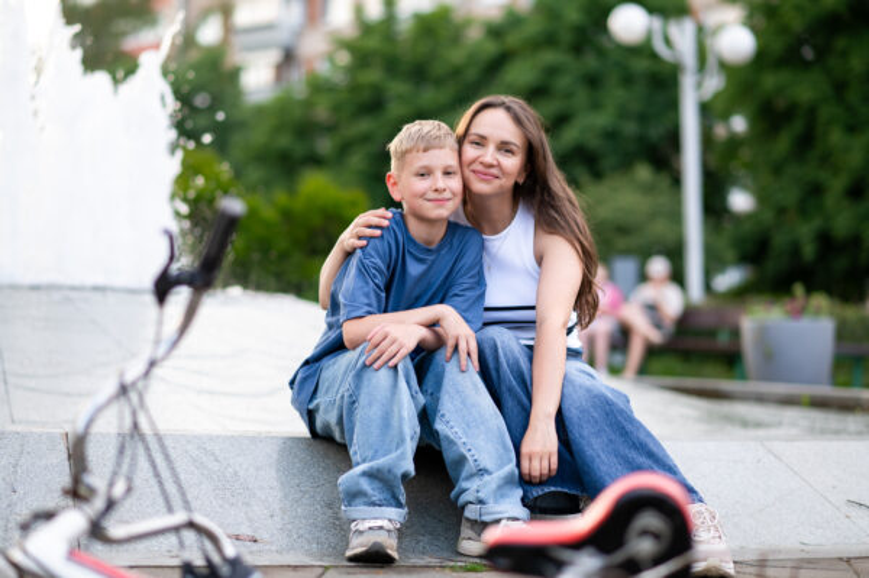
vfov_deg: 16.0
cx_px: 434
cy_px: 289
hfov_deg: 23.9
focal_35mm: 85
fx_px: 2050
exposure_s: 1/500
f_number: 2.5
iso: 320
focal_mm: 85
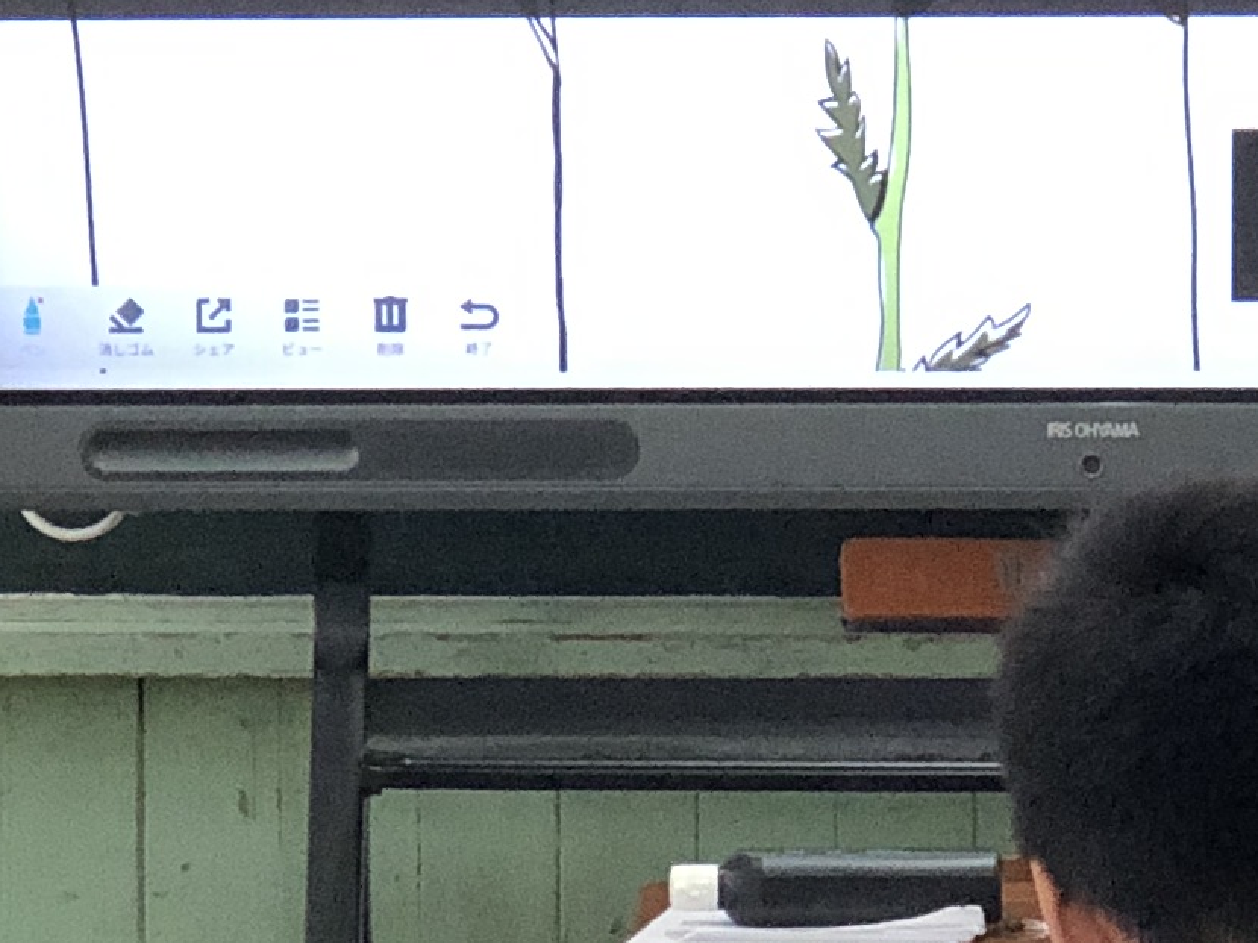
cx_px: 576
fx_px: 10064
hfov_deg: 7.2
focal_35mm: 277
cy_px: 1195
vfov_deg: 5.3
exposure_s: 1/120
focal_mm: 6.6
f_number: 2.8
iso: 400
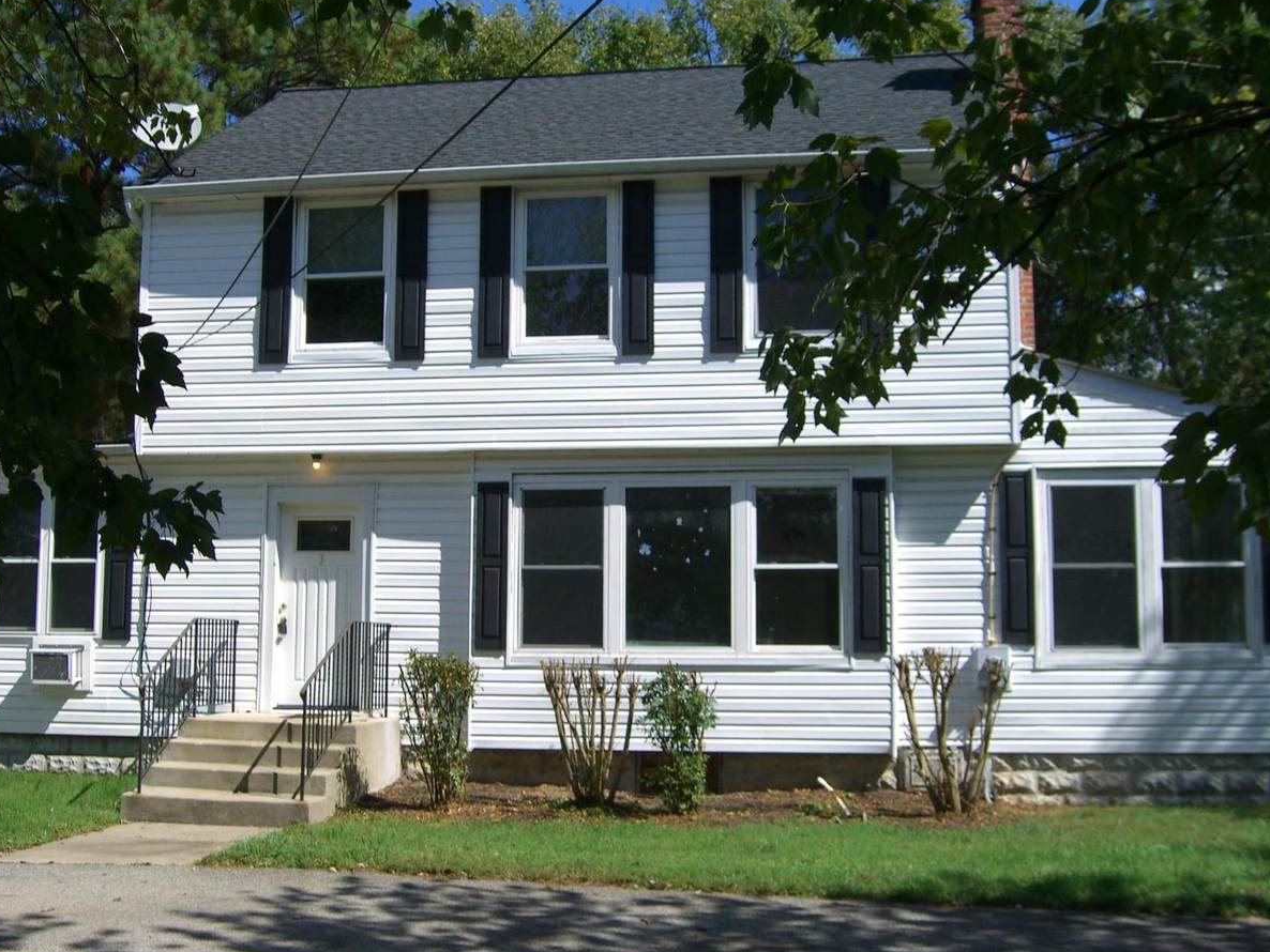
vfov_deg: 35.1
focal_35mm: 41
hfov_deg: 45.7
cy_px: 500
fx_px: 1505
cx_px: 587
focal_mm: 7.9
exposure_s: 1/160
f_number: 8
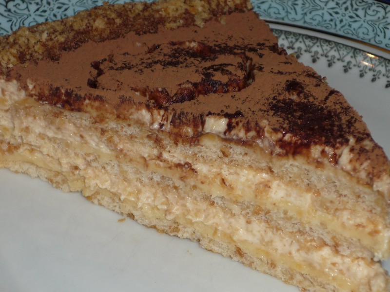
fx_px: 1386
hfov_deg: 16.0
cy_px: 146
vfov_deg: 12.0
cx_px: 195
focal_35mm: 123
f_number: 5.7
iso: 100
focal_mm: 15.3
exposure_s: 1/50
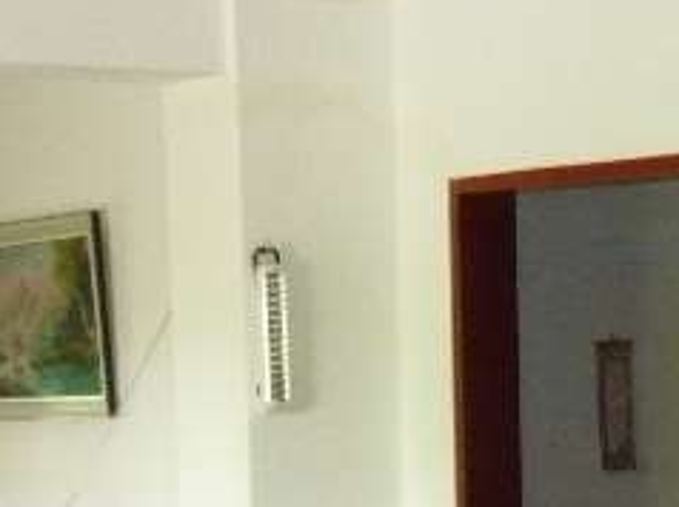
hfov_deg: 15.7
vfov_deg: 11.5
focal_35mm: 125
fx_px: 2449
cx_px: 551
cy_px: 657
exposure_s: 1/30
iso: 800
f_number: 2.8
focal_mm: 5.5
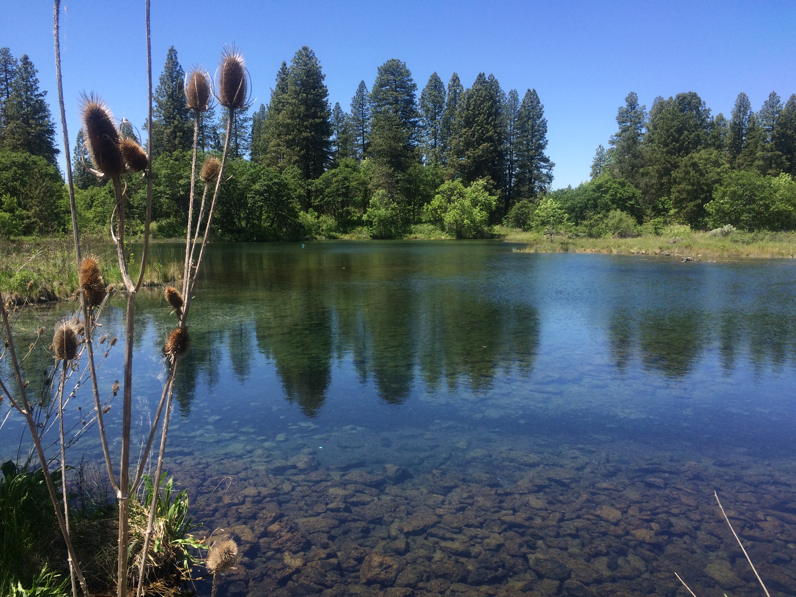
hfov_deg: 61.7
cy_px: 298
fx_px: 667
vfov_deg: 48.2
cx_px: 398
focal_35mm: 29
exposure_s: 1/1282
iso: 32
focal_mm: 4.15
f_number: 2.2
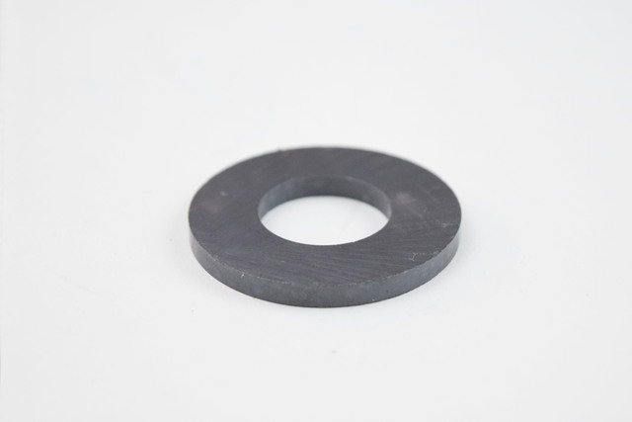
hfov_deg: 24.6
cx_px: 316
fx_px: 1449
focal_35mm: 82
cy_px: 211
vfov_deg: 16.6
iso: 1800
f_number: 5.6
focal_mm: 55
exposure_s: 1/60
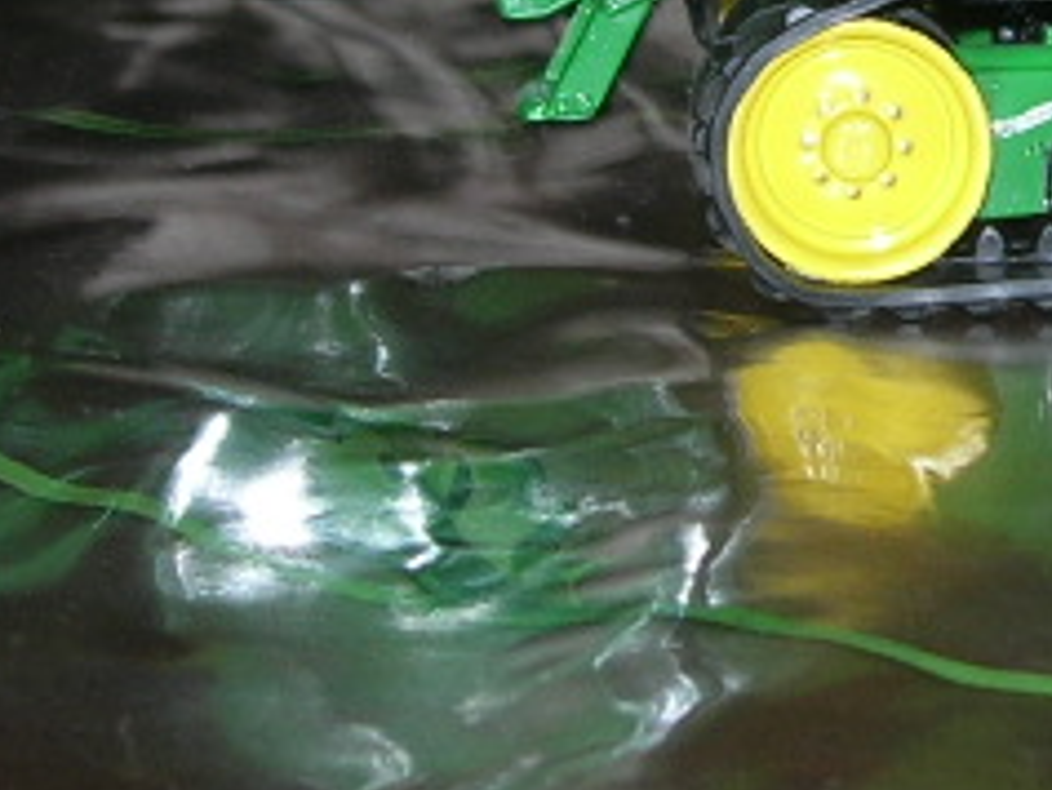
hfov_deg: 11.8
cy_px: -13
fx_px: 4987
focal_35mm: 164
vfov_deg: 9.0
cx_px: 1221
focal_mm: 7.8
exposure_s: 1/60.1
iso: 64
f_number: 2.8
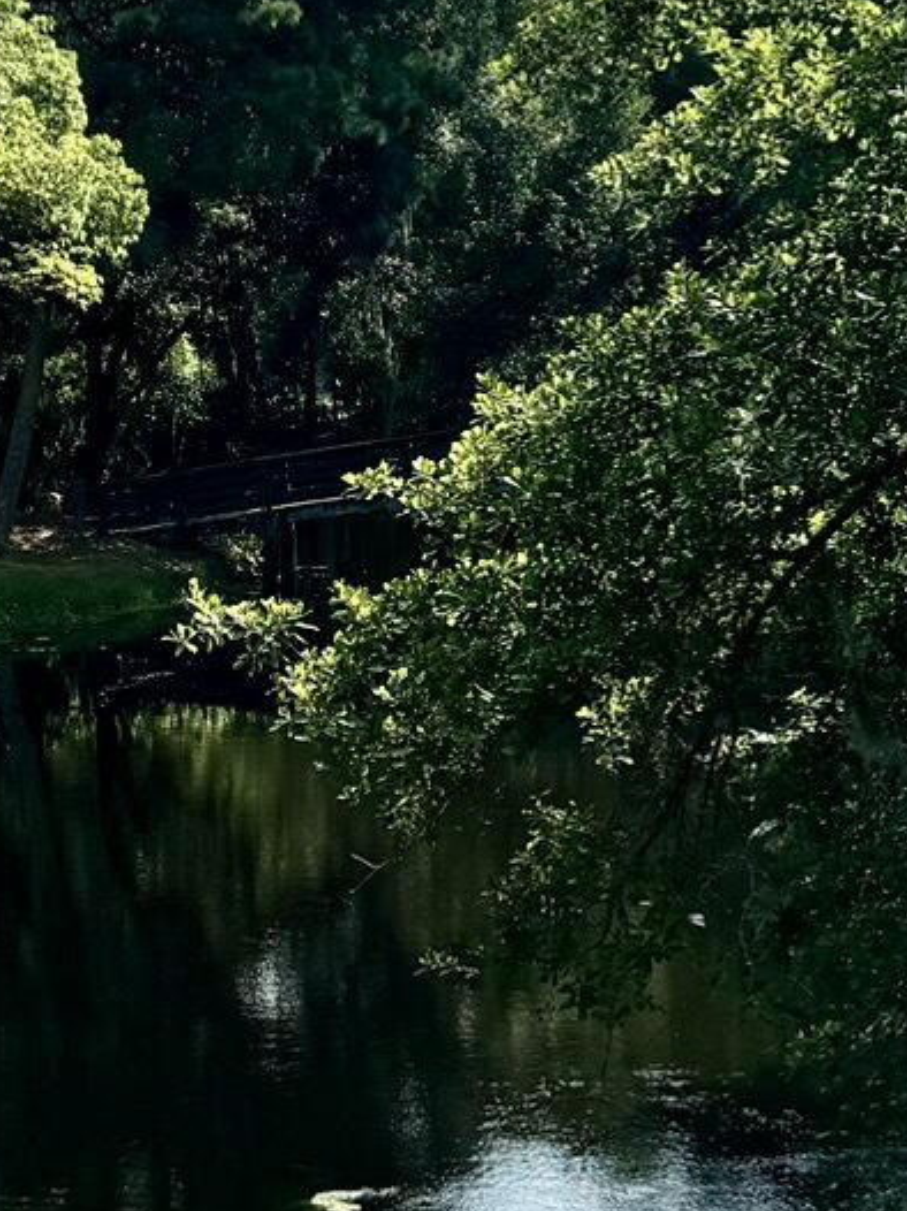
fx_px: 2657
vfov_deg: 24.5
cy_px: 8
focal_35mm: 76
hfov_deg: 18.7
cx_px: -68
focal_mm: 6.76
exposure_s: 1/3802
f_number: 1.78
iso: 80
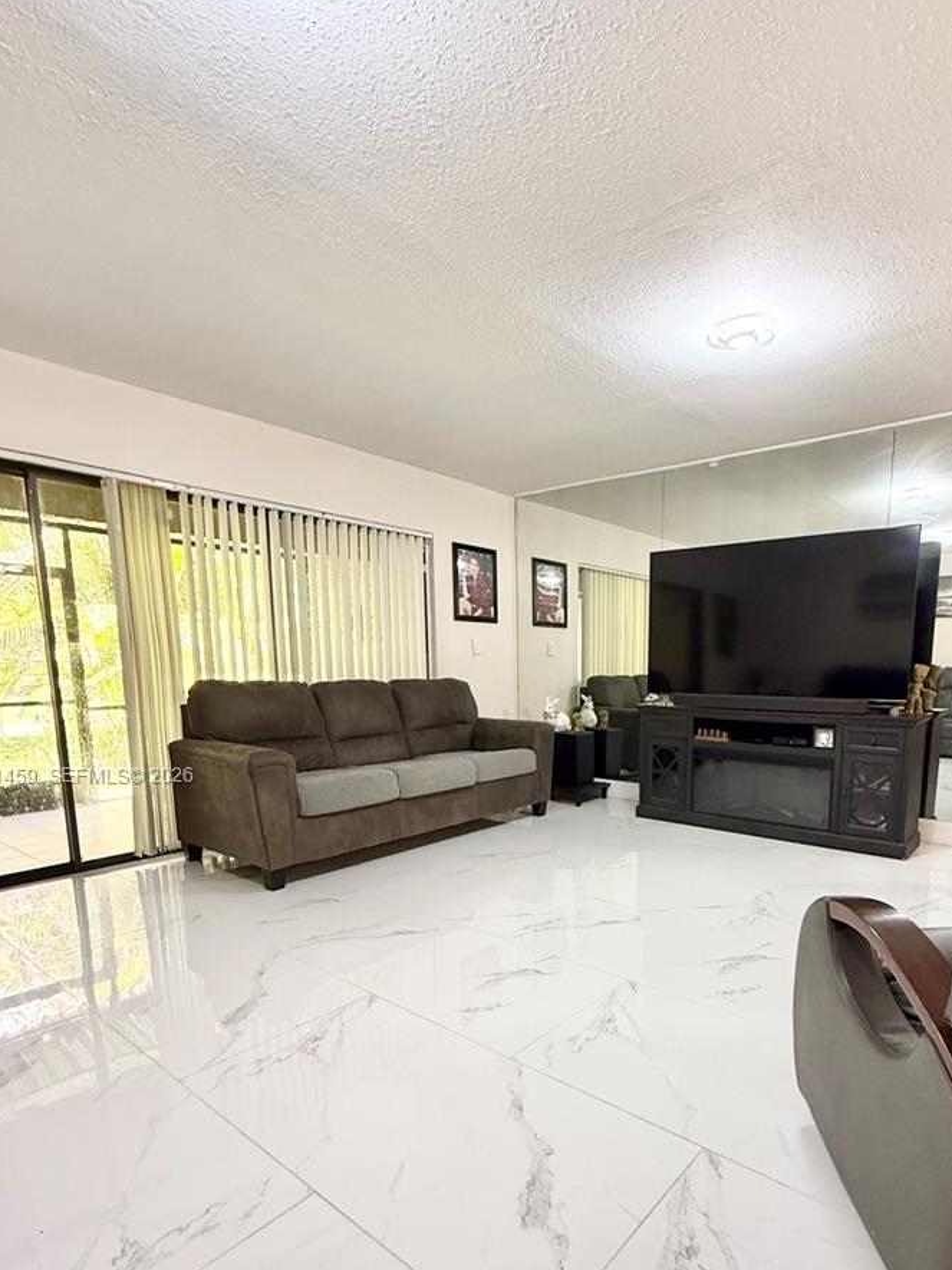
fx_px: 697
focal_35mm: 19
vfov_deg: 83.4
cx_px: 574
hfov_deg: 68.0
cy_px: 777
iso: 320
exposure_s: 1/68
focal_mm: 2.22
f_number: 2.2
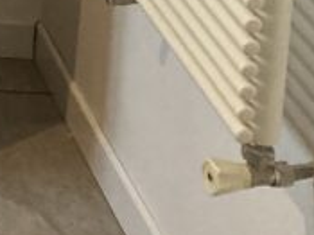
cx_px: -601
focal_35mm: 164
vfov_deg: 8.2
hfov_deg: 9.6
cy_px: -371
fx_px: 1487
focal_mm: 3.99
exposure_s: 1/60
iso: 250
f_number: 1.8
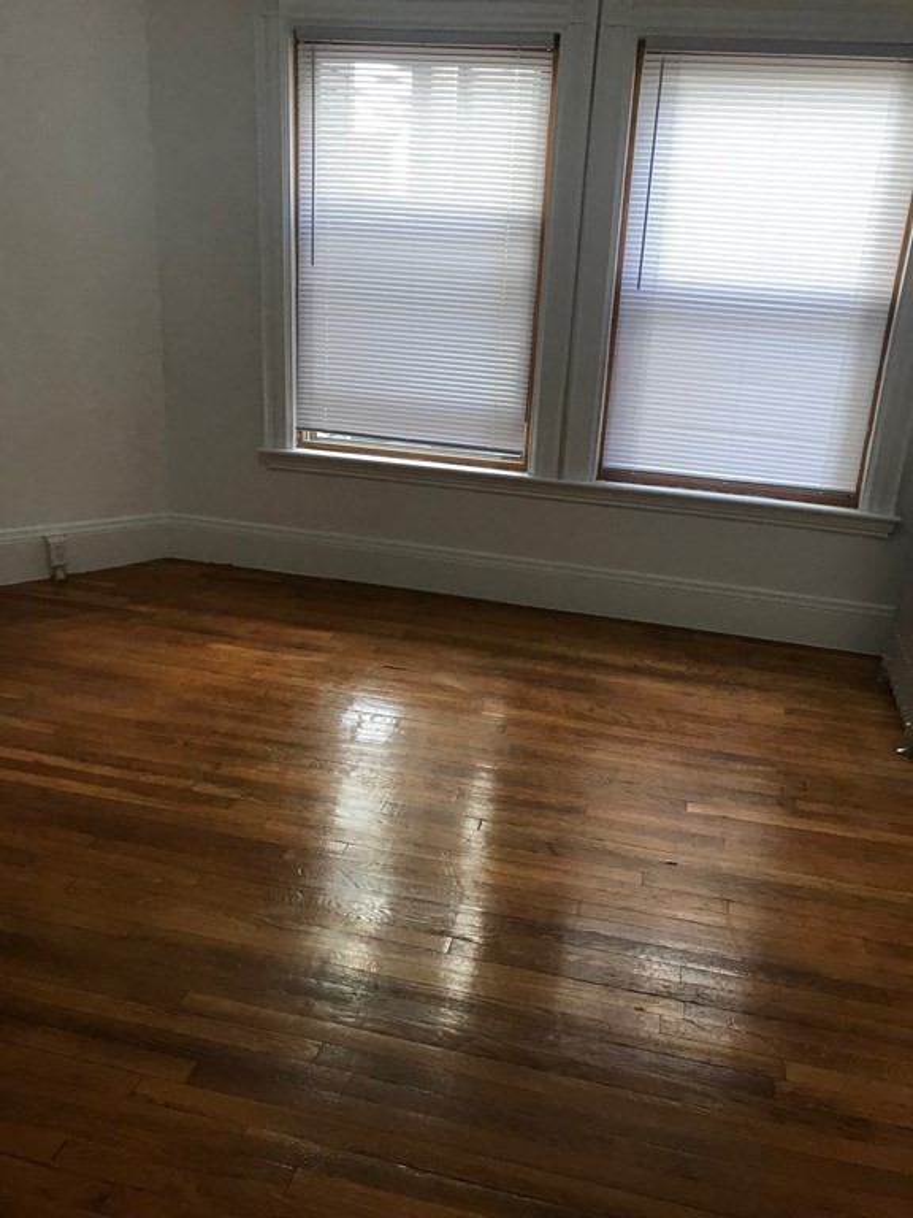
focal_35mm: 28
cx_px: 456
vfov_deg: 63.4
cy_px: 609
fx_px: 985
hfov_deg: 49.7
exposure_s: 1/24
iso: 40
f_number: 1.8
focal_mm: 3.99
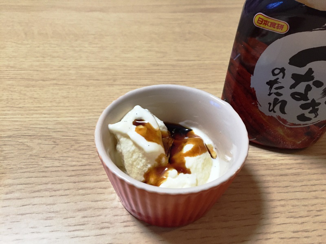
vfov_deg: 48.2
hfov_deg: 61.7
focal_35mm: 29
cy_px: 122
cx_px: 163
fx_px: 273
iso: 200
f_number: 2.2
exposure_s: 1/30
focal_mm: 4.15
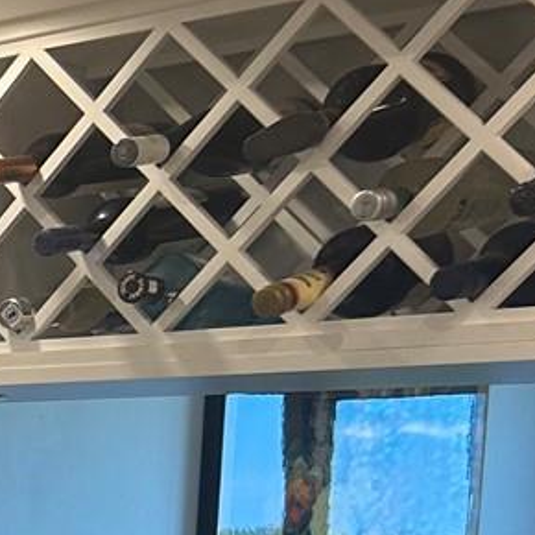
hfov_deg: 11.0
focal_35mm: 127
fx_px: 2221
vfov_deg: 13.2
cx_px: -839
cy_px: 701
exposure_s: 1/120
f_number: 1.5
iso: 64
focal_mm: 5.7
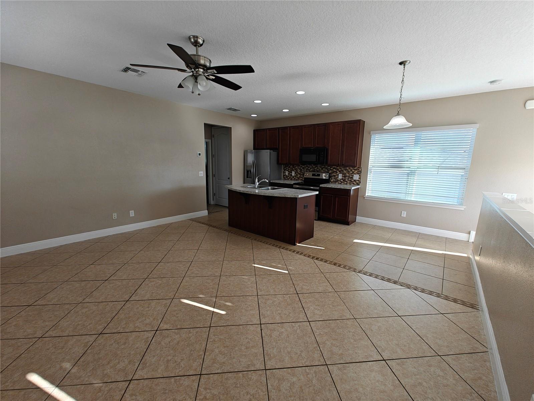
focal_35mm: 14
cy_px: 200
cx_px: 267
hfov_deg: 102.1
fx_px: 216
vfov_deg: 85.7
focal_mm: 2.62
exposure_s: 1/60
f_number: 2.2
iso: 64
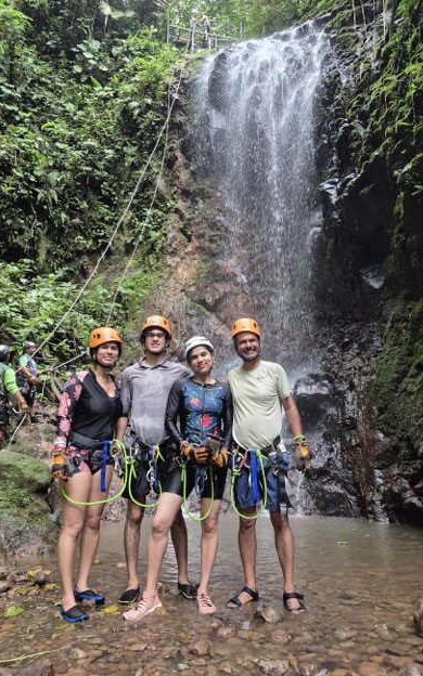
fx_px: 461
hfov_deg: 49.2
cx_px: 231
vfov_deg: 72.5
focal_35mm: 25
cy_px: 338
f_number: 1.8
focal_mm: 5.4
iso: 400
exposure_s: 1/120
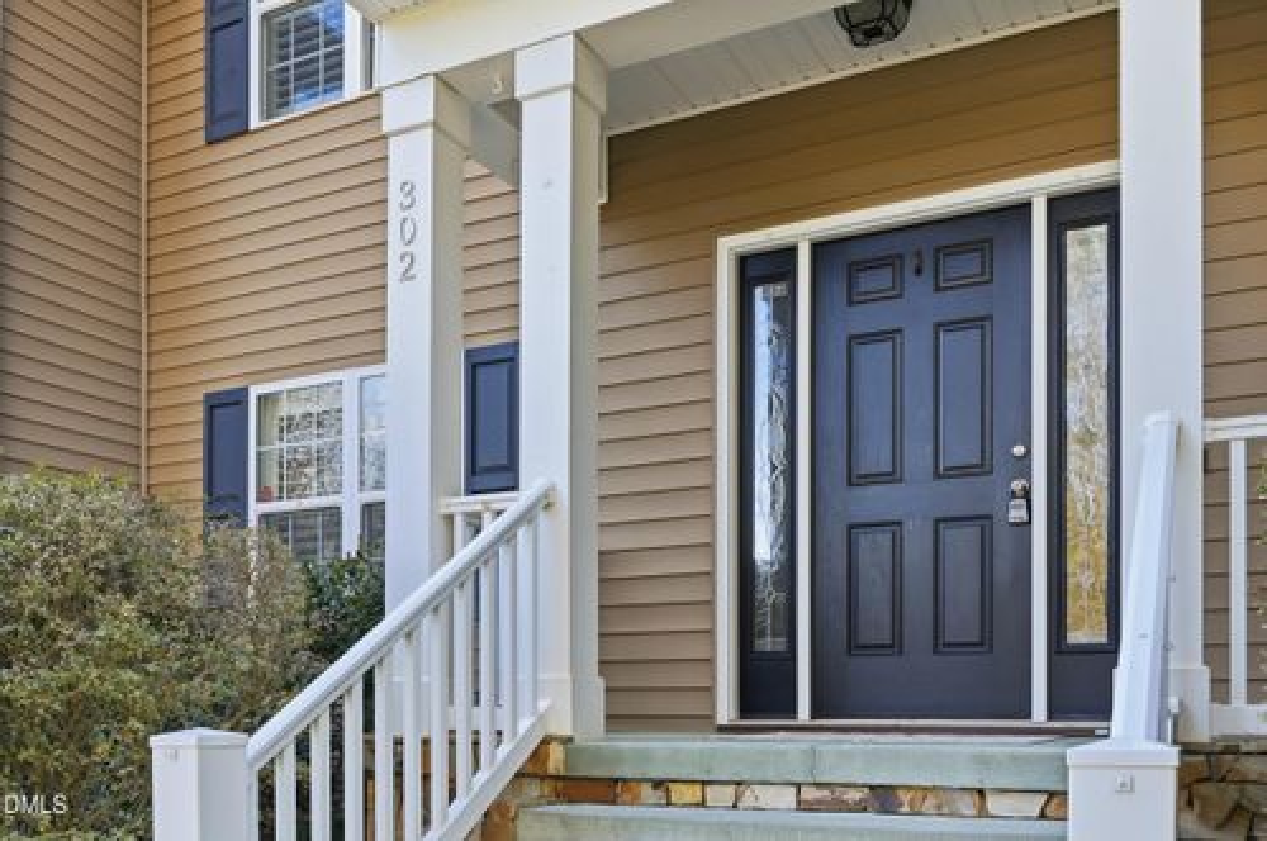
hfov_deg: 62.0
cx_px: 634
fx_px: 1054
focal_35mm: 30
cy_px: 420
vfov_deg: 43.5
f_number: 9
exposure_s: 1/1000
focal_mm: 30
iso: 250
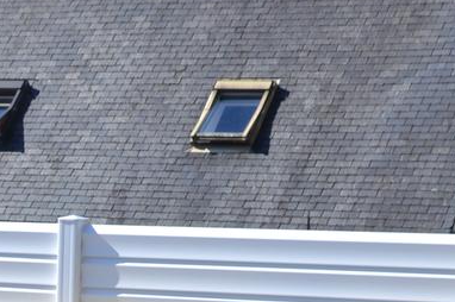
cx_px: -121
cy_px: 521
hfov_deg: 12.1
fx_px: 2096
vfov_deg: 8.0
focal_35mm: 166
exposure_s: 1/250
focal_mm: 22
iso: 100
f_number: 8
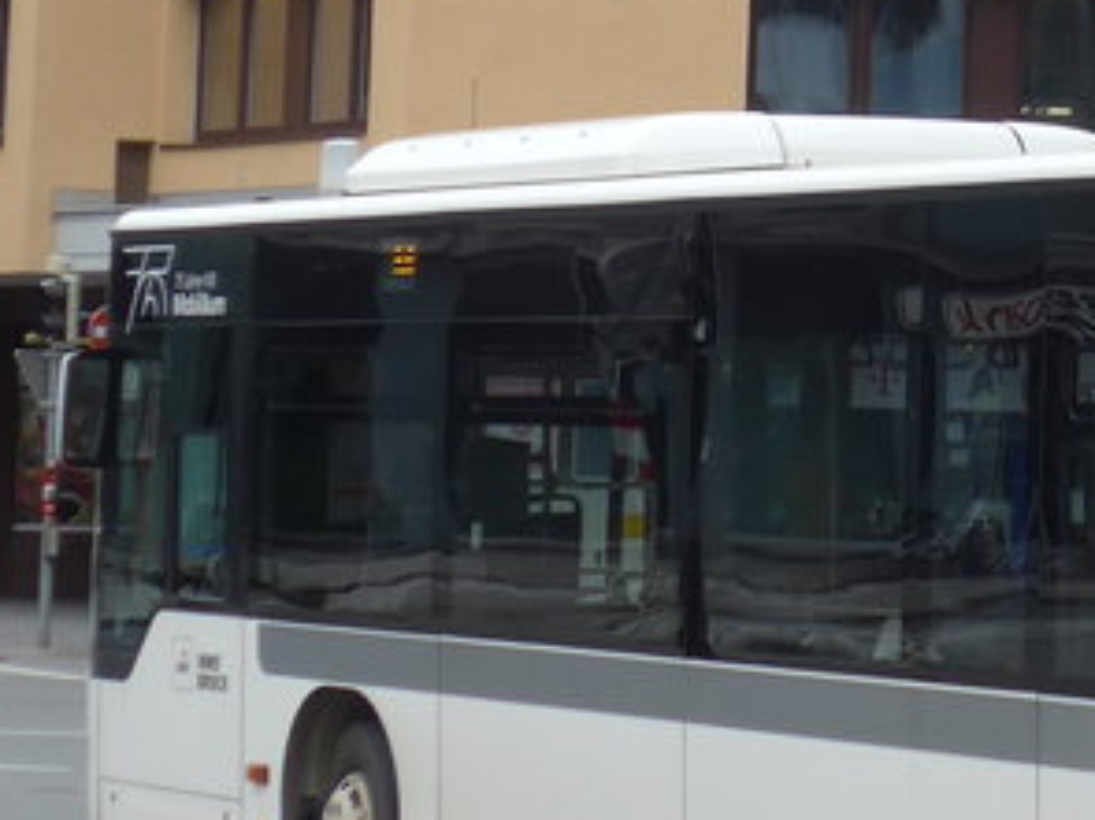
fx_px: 5660
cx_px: 1466
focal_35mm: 179
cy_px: -19
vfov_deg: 8.2
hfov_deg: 10.8
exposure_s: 1/500
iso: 80
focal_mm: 9
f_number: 2.8
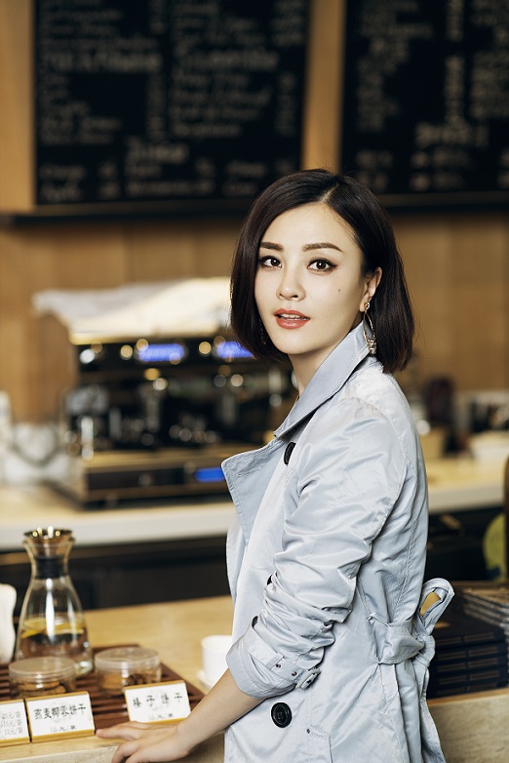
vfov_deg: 23.9
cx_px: 254
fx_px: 1801
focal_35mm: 85
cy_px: 382
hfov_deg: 16.1
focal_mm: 85
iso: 640
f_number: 2.5
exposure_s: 1/100
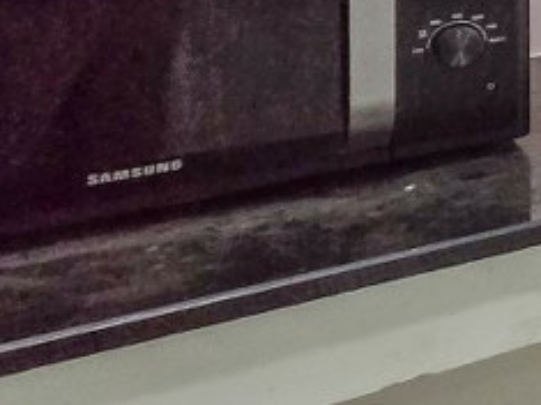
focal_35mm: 63
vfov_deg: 21.1
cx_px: 1306
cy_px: -121
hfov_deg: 15.1
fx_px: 984
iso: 50
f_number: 2.2
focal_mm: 2.2
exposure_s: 1/310
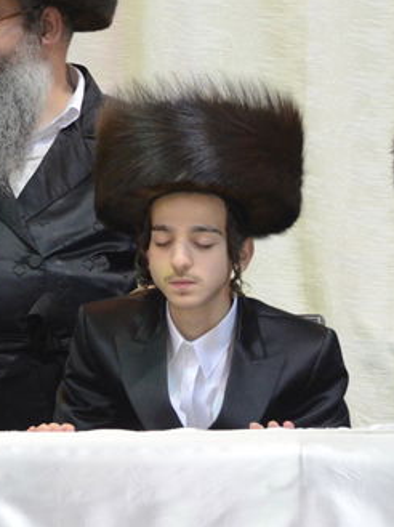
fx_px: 9207
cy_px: 293
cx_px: -101
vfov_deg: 3.3
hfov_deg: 2.4
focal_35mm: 605
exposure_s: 1/30
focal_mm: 135
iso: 1600
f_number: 5
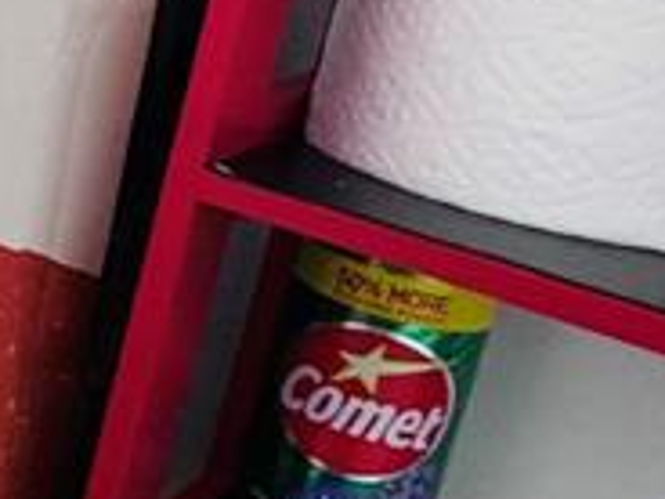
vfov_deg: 18.3
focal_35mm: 78
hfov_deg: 17.2
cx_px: -708
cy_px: -27
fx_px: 1498
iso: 320
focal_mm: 2.22
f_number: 2.2
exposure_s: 1/60
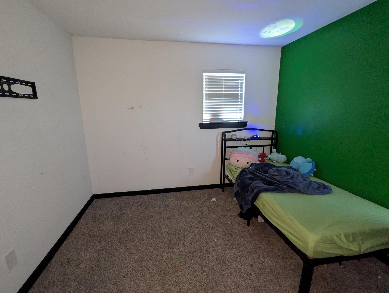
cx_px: 194
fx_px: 180
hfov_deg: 94.4
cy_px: 146
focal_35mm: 16
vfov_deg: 78.2
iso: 694
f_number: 2.2
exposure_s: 1/25
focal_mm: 2.35
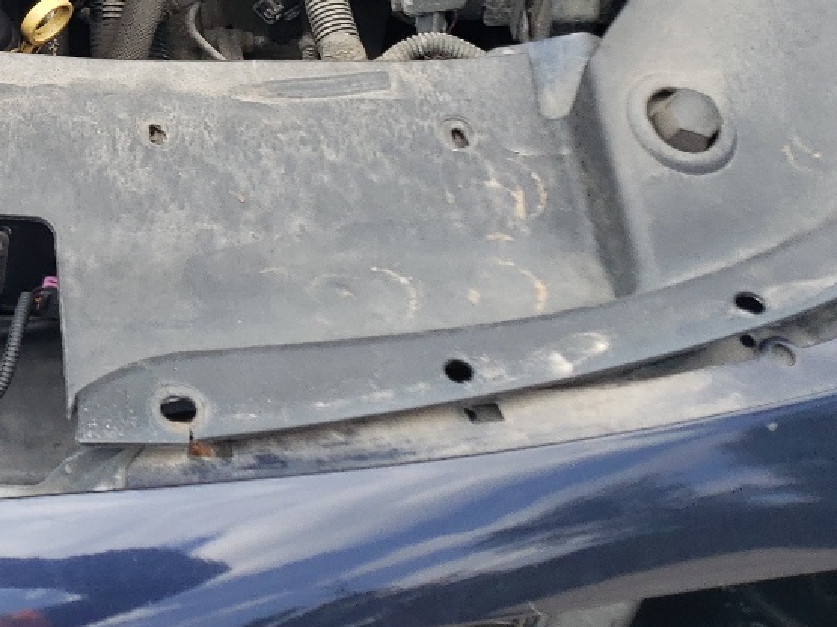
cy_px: -72
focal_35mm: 75
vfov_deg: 18.8
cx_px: -80
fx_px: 1813
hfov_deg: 24.3
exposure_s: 1/667
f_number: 1.5
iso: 50
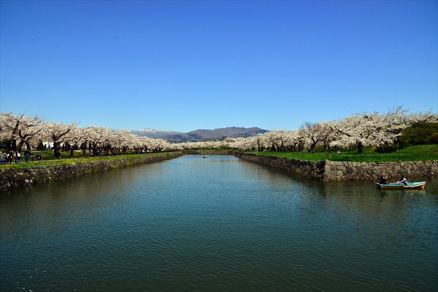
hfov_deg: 73.7
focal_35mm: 24
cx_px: 219
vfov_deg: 53.2
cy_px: 146
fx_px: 292
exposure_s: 1/800
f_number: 14
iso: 400
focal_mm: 24
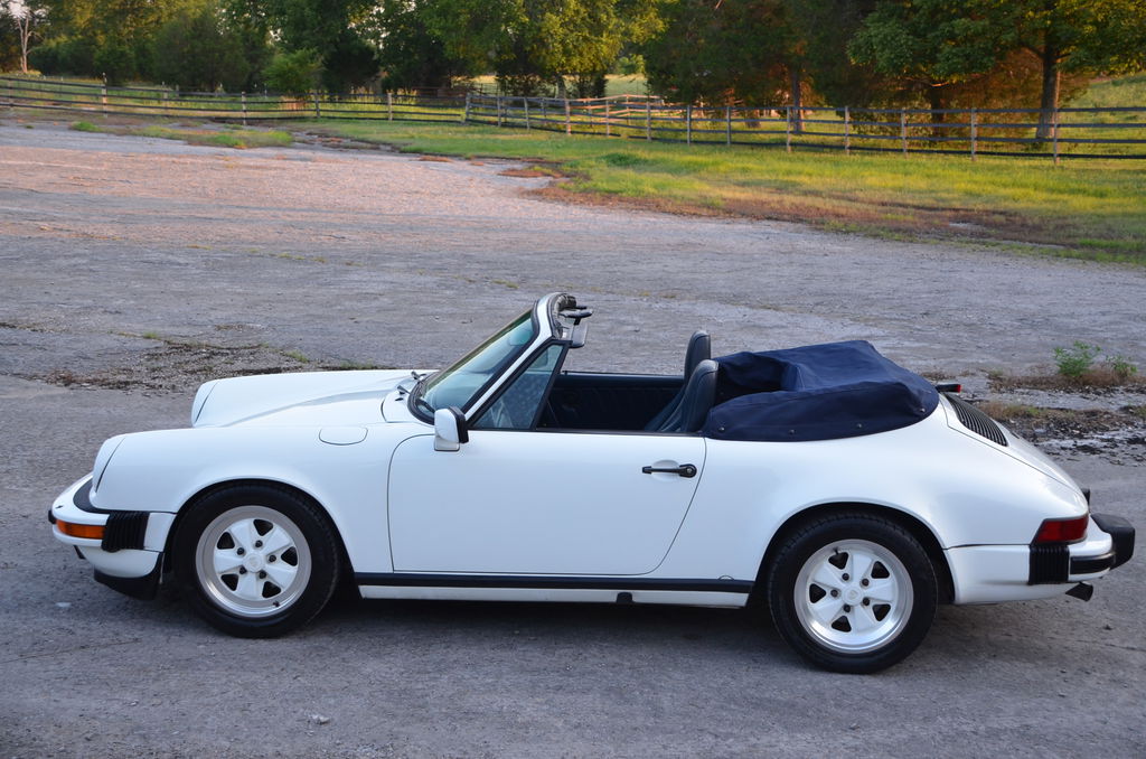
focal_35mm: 48
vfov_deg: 27.9
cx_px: 573
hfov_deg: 41.2
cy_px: 380
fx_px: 1525
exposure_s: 1/60
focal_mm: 32
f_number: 4.2
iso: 400
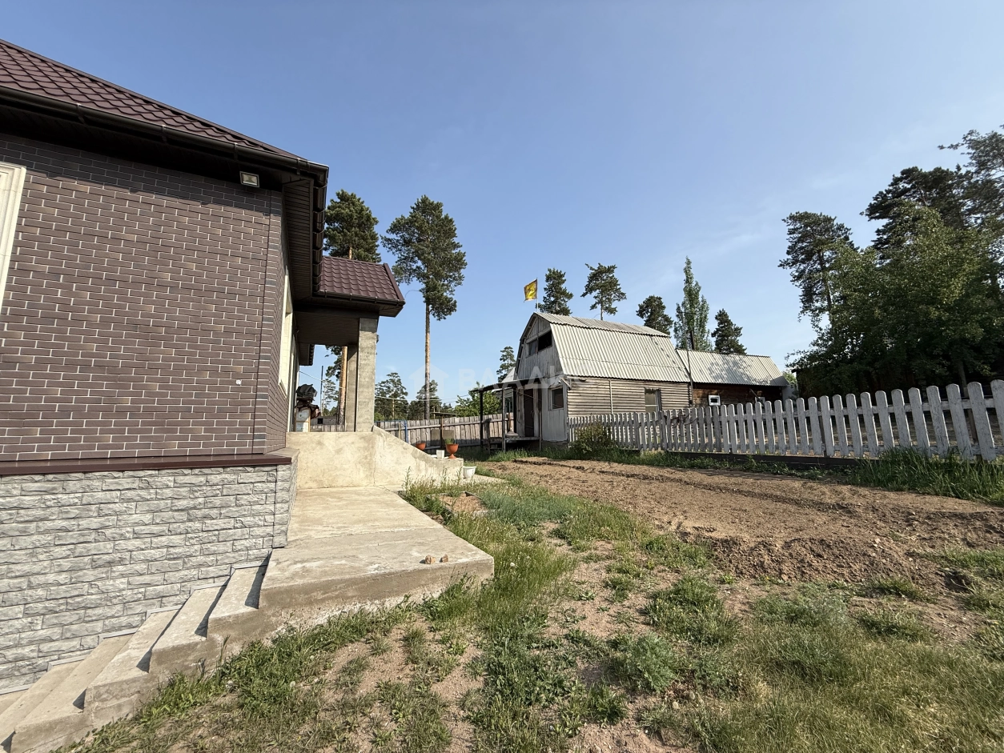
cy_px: 376
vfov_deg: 85.7
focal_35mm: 14
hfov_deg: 102.1
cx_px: 502
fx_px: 406
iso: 50
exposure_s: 1/2024
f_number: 2.2
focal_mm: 2.22
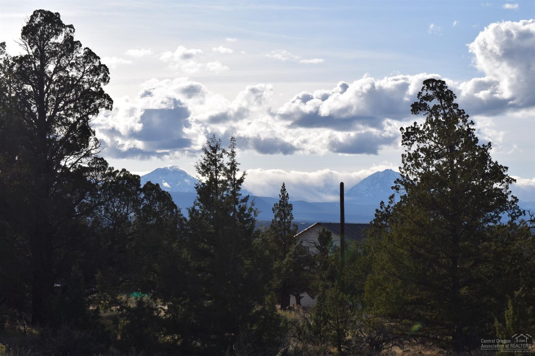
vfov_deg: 16.6
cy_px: 178
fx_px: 1226
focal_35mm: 82
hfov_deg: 24.6
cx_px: 268
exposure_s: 1/500
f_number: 13
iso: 200
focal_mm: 55
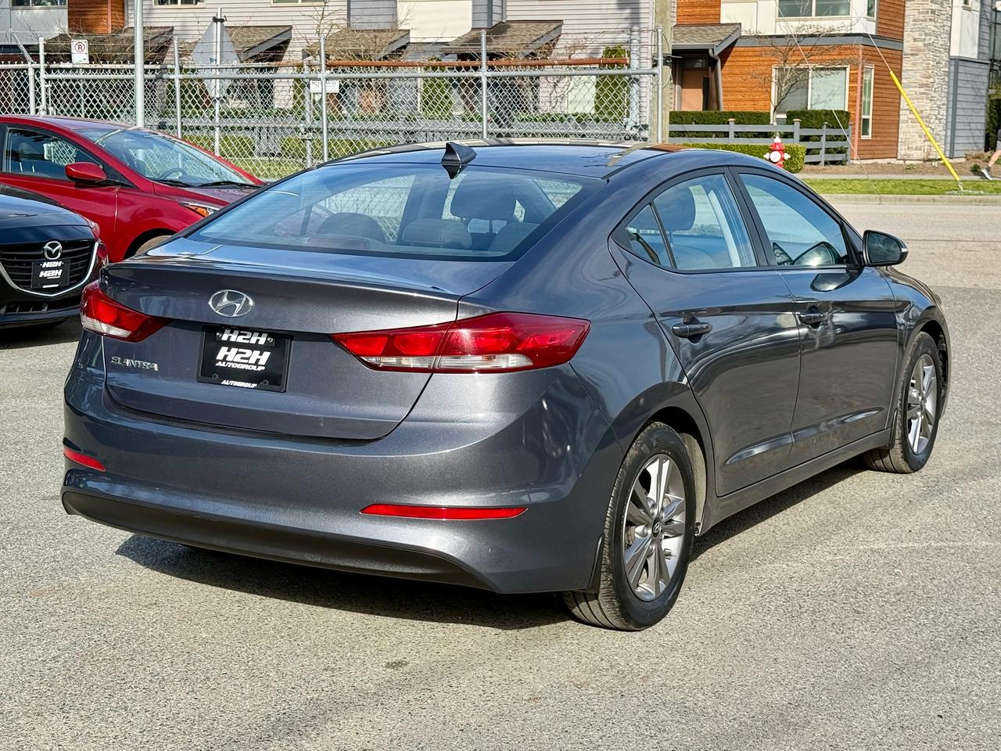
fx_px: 1388
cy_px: 376
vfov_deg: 30.3
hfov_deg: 39.7
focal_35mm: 48
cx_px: 500
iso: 100
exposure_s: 1/2146
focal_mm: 6.76
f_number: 1.78
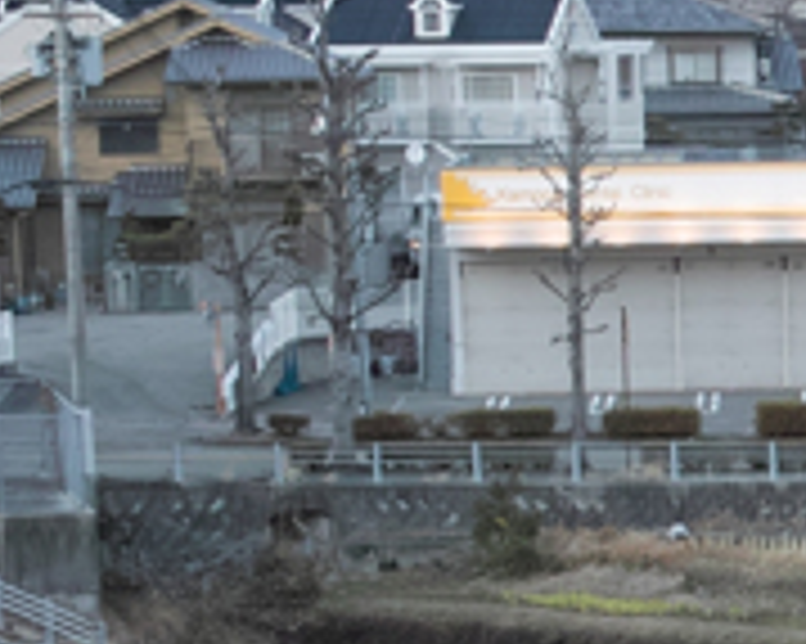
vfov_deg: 7.0
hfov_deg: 8.4
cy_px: 752
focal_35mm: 220
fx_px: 5245
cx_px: 1571
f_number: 2.8
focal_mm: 24.2
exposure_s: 1/60
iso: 400
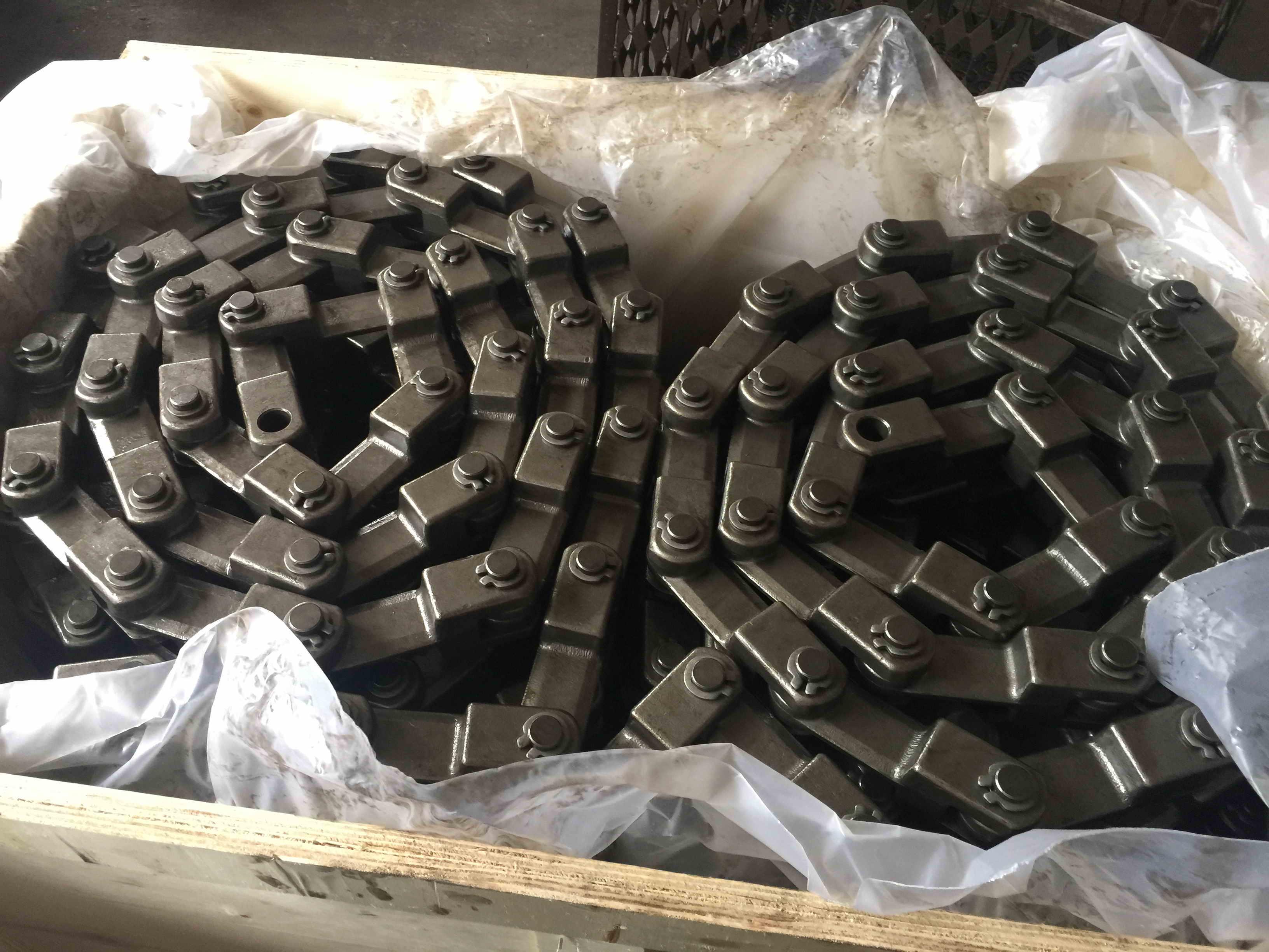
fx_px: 1063
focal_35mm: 29
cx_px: 634
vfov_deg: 48.2
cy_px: 476
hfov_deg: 61.7
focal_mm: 4.15
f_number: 2.2
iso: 80
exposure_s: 1/15
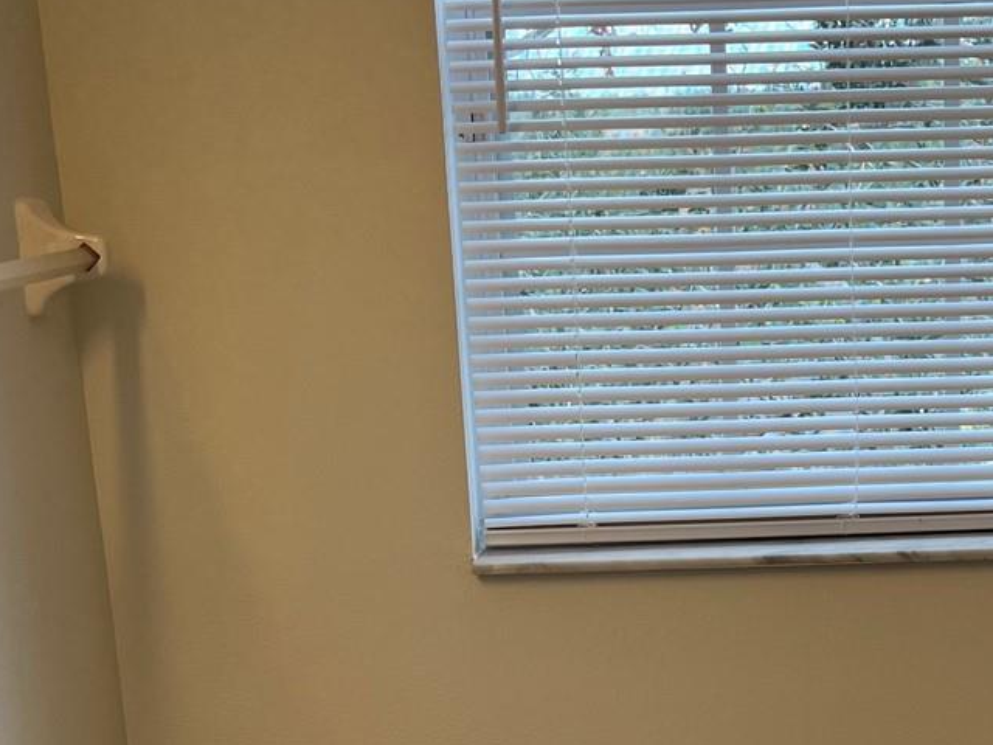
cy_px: 639
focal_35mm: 65
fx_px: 1865
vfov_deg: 22.2
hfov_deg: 29.5
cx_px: 686
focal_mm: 5.1
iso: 50
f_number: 1.6
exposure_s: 1/161
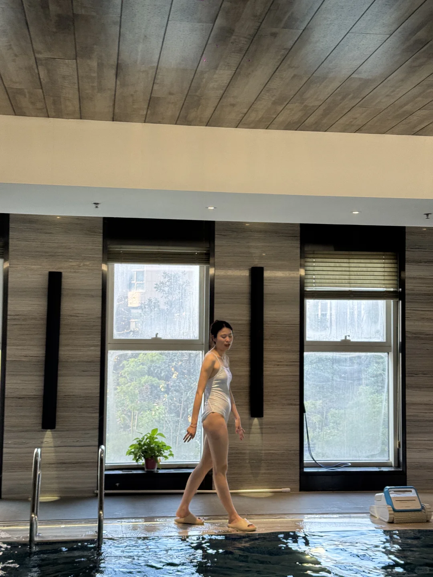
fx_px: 801
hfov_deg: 30.3
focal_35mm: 48
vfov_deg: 39.7
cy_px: 288
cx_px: 216
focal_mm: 6.76
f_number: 1.78
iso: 100
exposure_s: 1/50
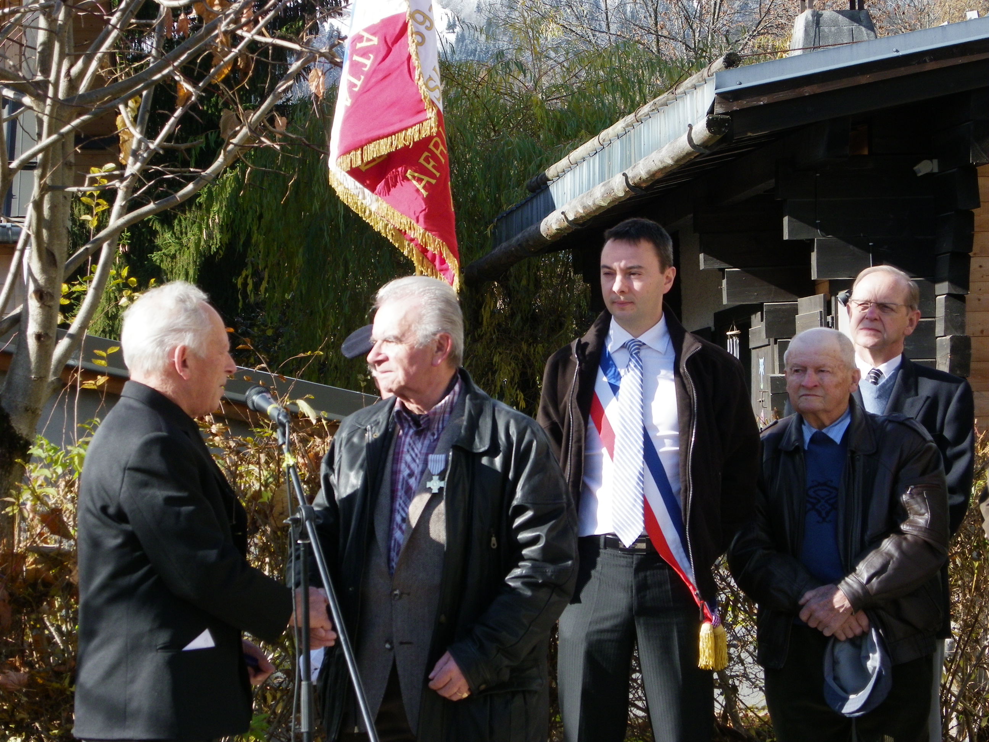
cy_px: 371
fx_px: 3686
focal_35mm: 129
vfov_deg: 11.5
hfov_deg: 15.3
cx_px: 494
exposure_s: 1/250
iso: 100
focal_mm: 22.8
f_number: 4
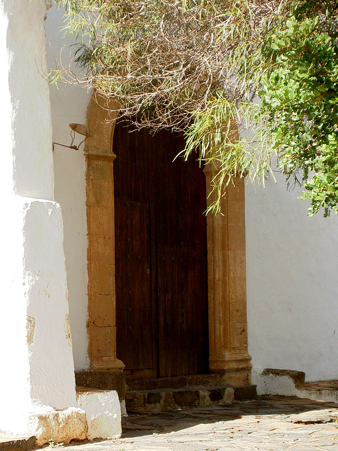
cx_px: 169
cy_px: 226
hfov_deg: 14.5
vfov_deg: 19.3
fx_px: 1328
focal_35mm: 102
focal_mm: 16.8
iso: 100
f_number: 4.9
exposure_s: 1/200
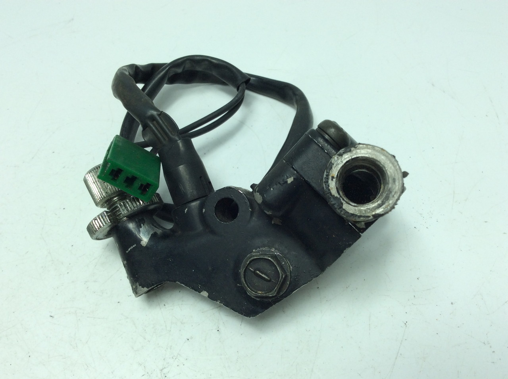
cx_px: 254
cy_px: 190
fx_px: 469
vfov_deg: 44.1
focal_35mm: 32
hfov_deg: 56.9
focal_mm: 3.3
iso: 32
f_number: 2.4
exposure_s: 1/386
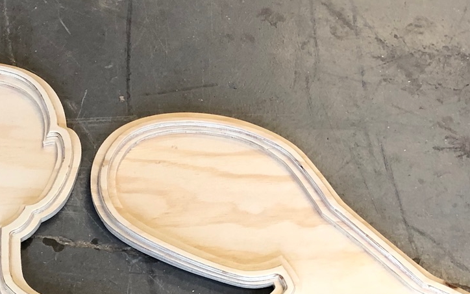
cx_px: 142
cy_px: 391
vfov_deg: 14.8
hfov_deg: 24.5
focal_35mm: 84
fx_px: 1076
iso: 40
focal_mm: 4
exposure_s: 1/25
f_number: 1.8
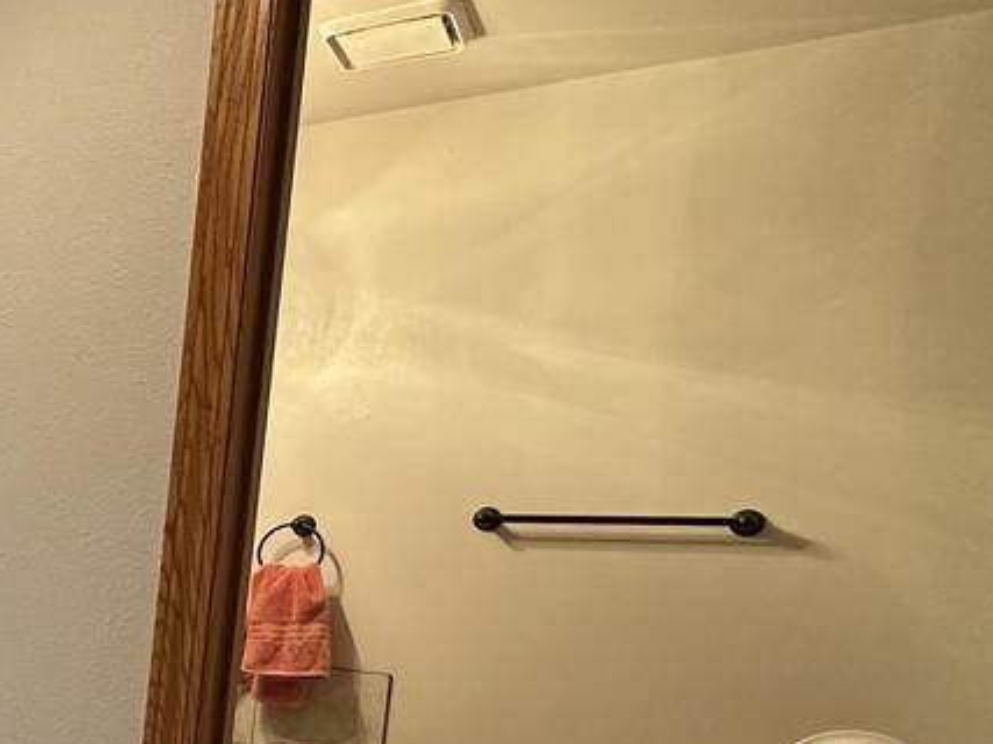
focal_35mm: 42
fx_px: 1204
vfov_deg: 32.7
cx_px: -356
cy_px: 663
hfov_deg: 31.8
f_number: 2.2
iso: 250
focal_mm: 2.22
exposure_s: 1/60
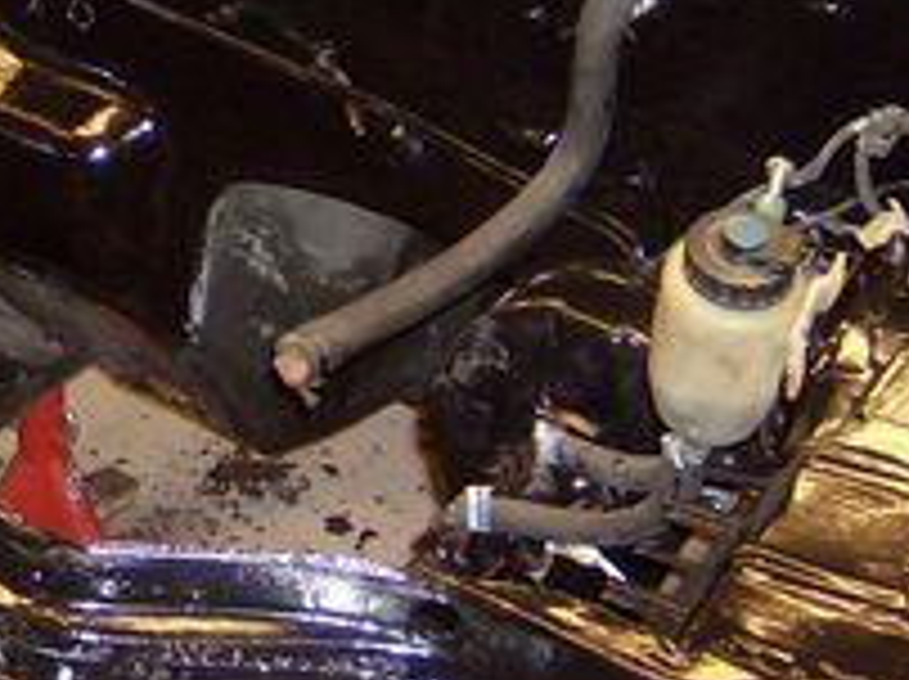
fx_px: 2990
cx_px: 27
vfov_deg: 12.8
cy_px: 52
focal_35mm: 114
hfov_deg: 17.0
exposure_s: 1/60
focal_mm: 6
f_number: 2.8
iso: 200
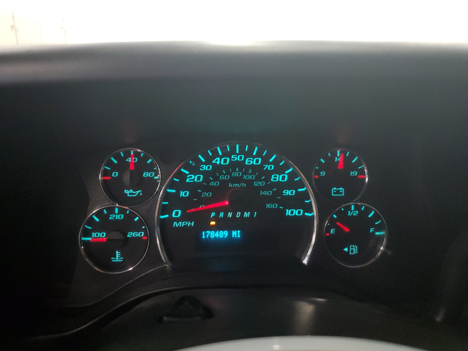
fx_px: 352
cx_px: 234
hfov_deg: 67.3
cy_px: 176
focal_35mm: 26
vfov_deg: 53.1
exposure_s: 1/30
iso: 316
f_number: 1.5
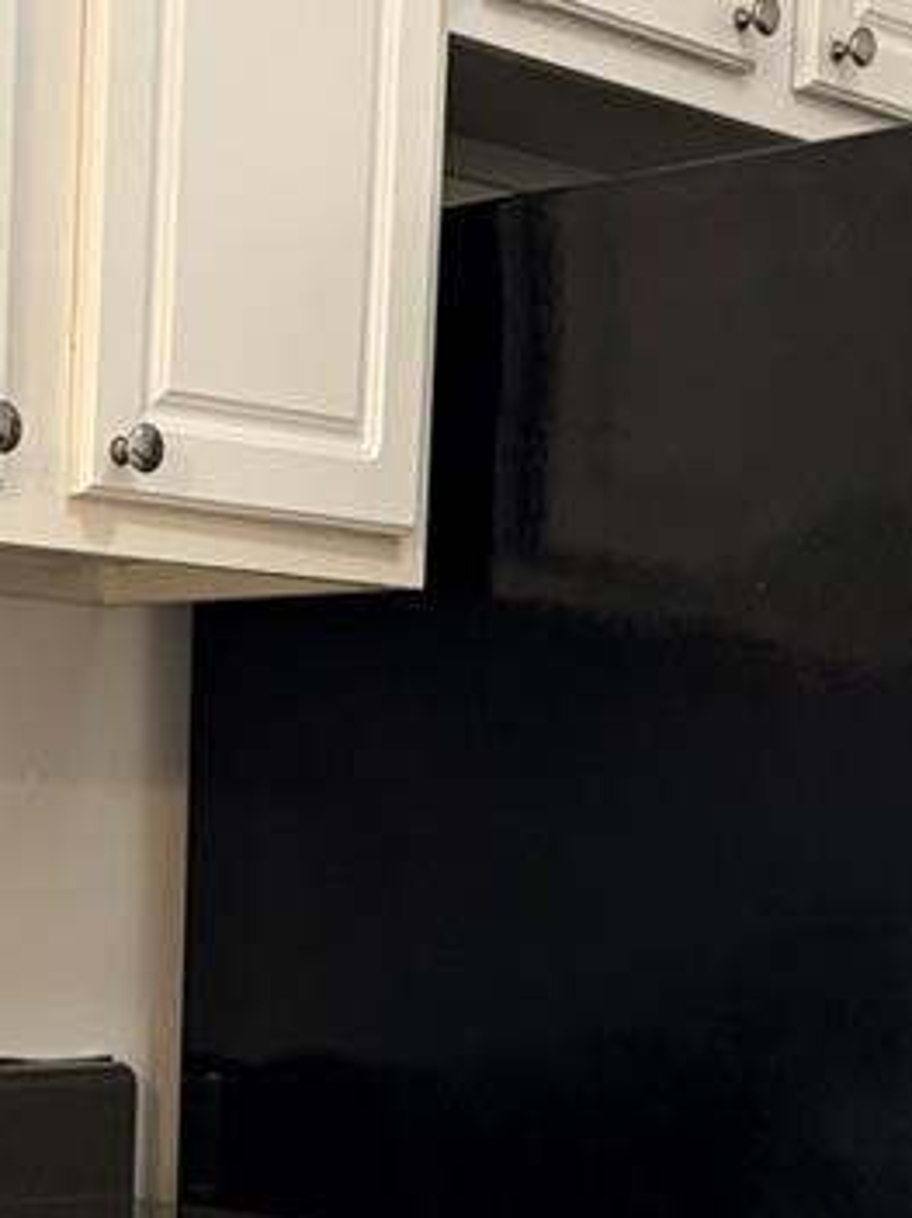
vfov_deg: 21.5
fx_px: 3128
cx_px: -55
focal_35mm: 89
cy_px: 1110
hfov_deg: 16.2
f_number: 1.6
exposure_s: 1/60
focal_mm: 5.96
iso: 160
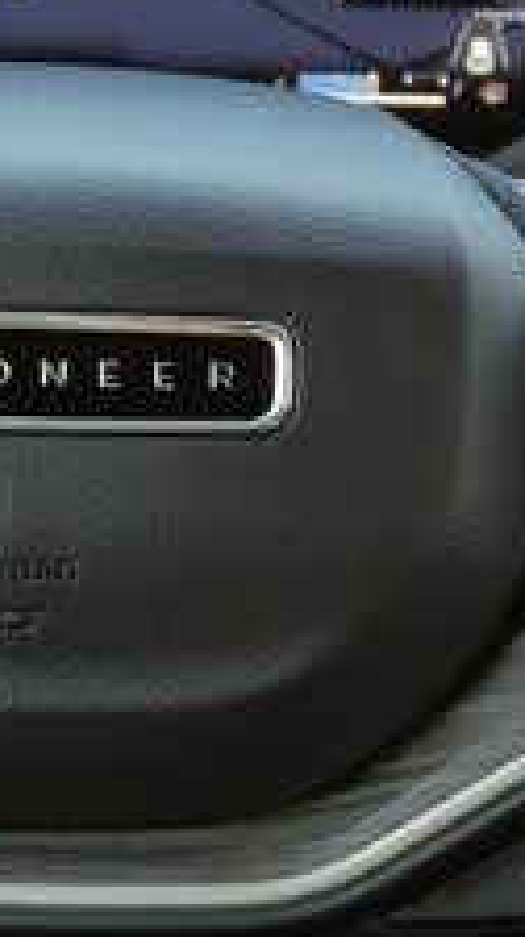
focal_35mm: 159
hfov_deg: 7.6
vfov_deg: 13.5
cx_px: 12
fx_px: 3948
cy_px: 446
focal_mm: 16
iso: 200
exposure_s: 1/60
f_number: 3.9
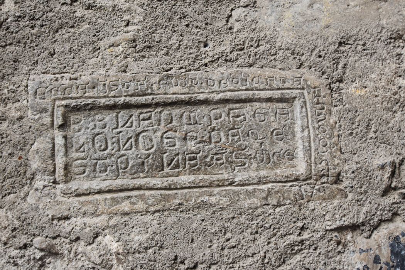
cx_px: 202
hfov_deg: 53.1
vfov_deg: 36.9
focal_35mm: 36
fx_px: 405
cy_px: 135
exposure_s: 1/60
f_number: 4.5
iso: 450
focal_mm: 24
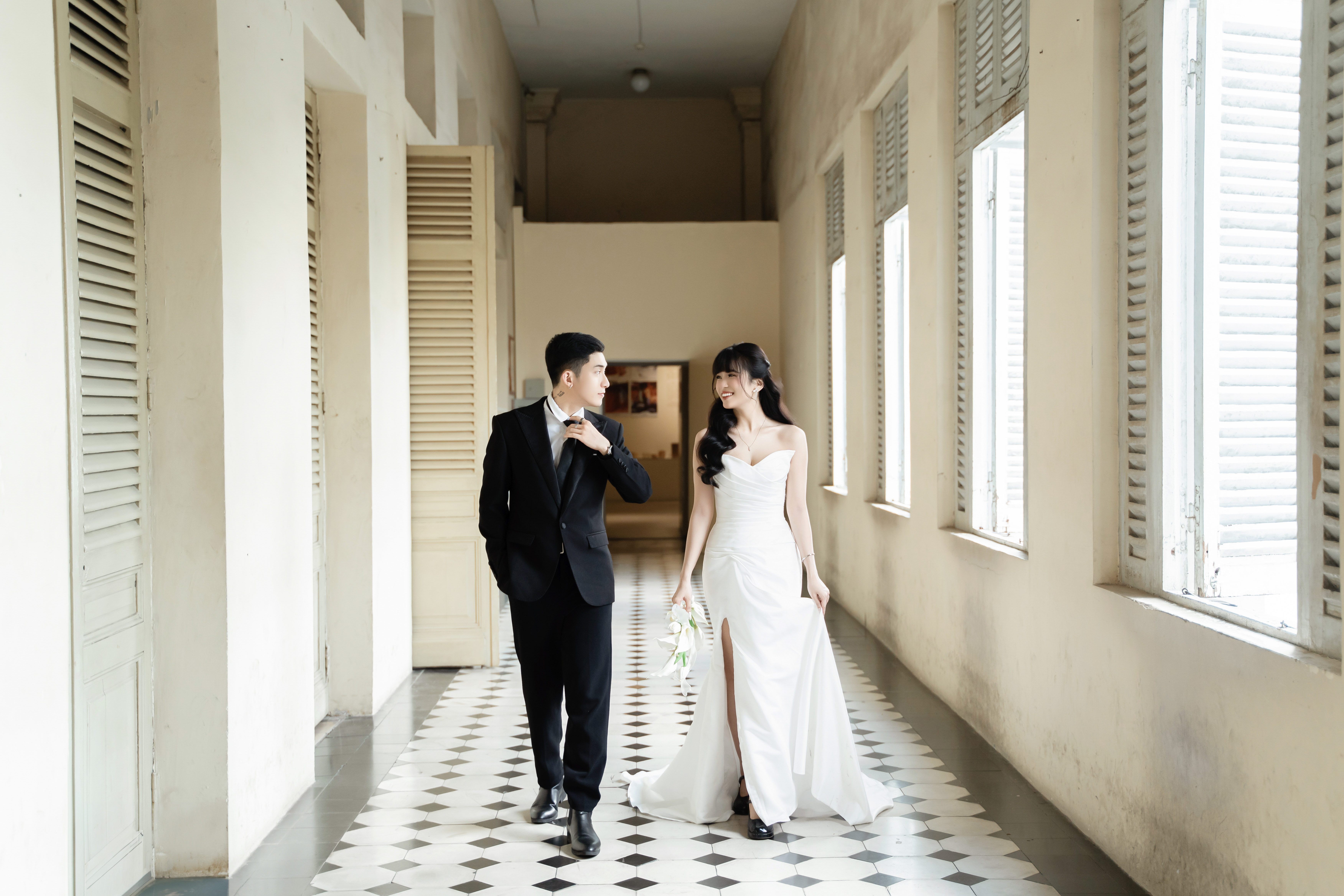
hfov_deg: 46.4
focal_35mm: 42
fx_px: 1568
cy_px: 448
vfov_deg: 31.9
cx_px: 672
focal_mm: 42
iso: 500
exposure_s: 1/160
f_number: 2.8
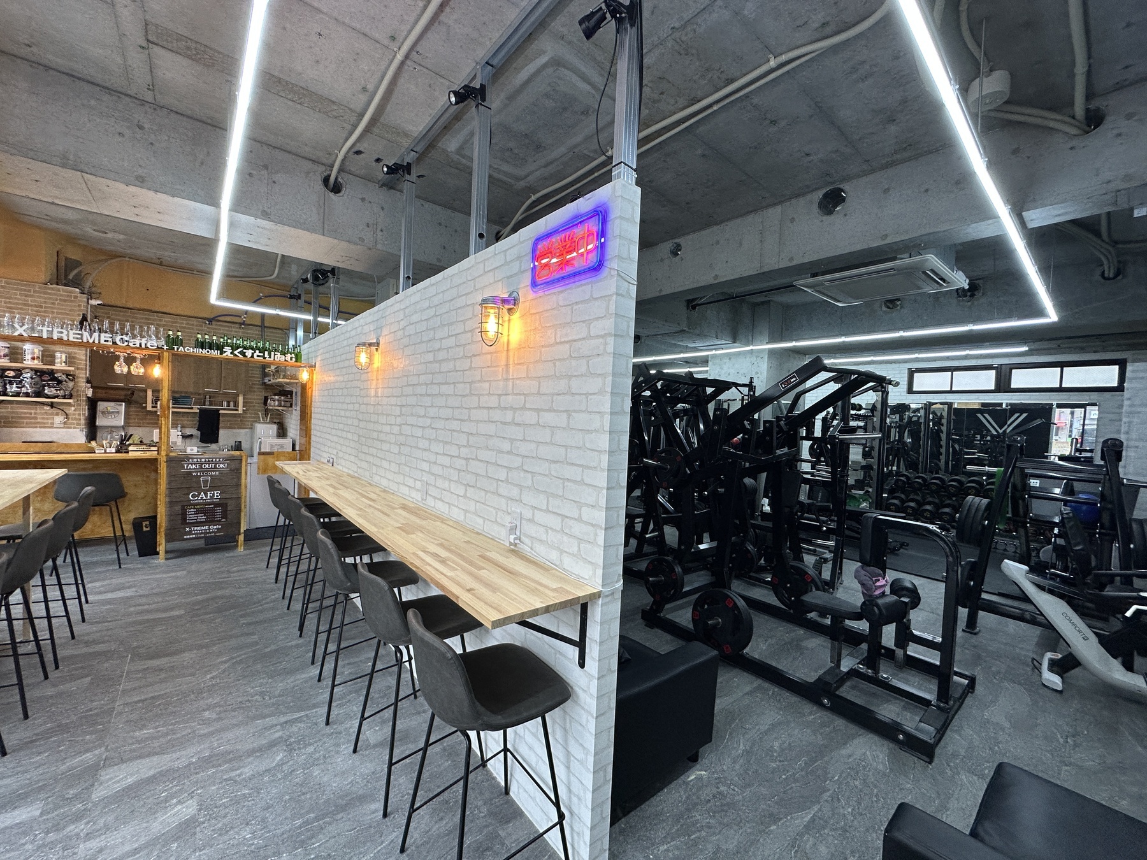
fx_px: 464
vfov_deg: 85.7
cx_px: 574
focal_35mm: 14
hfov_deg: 102.1
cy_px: 430
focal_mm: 2.22
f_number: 2.2
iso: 100
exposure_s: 1/100
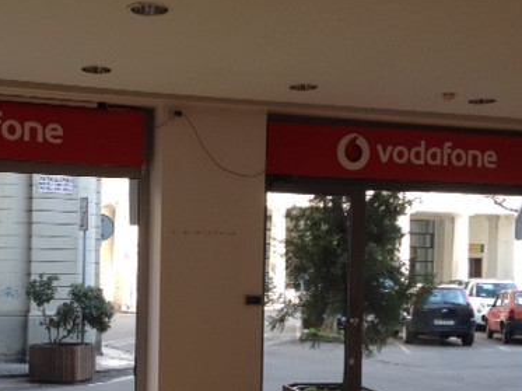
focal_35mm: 60
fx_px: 904
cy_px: 282
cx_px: 175
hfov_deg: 32.0
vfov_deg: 24.2
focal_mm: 4.28
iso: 64
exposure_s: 1/120
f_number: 2.4
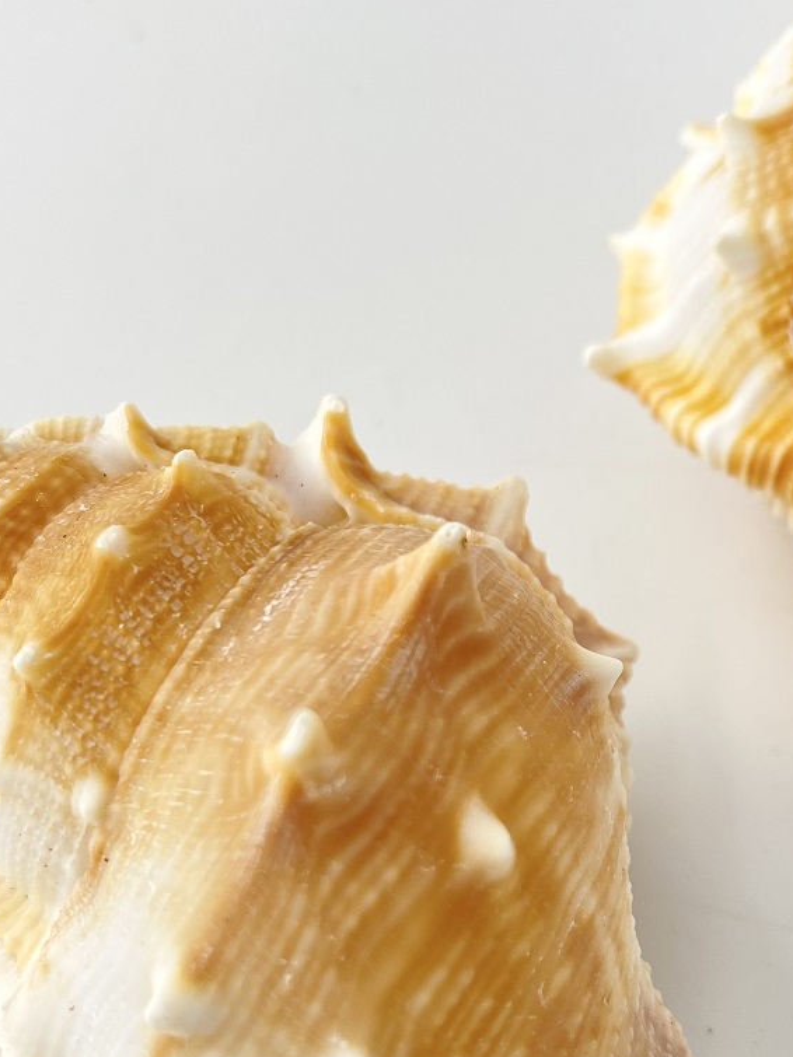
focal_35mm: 53
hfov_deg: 27.2
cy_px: 669
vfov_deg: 35.9
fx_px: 1619
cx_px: 577
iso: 32
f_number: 1.8
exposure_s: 1/211
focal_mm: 4.25
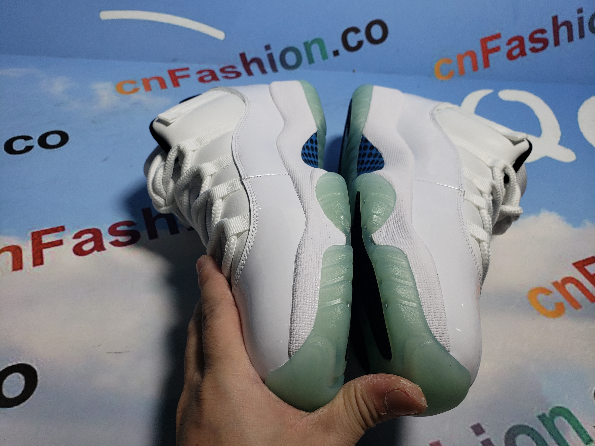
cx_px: 298
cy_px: 223
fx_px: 447
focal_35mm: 26
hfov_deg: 67.3
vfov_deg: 53.1
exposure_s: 1/325
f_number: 2.4
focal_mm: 4.3
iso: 50
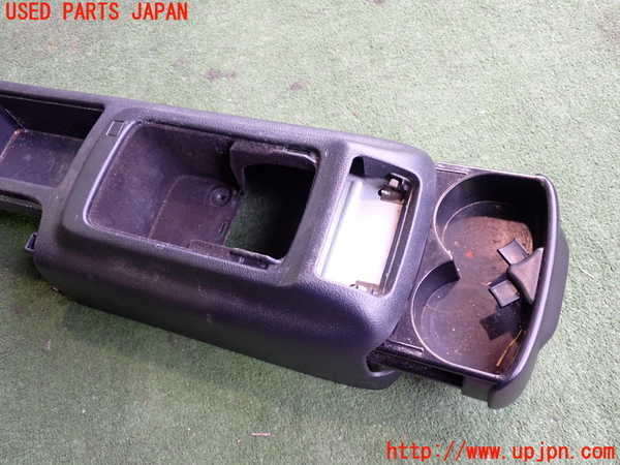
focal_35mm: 30
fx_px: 537
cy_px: 232
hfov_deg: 60.0
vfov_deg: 46.8
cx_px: 310
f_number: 2.3
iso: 200
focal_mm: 5.4
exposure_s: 1/40
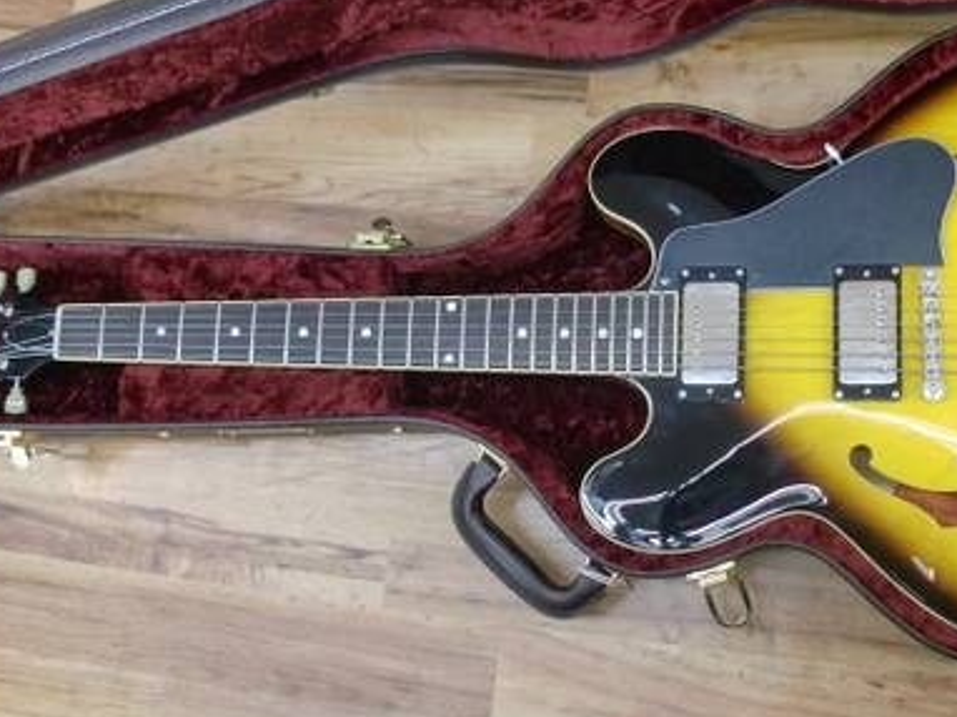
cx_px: 556
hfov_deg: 34.9
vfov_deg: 26.5
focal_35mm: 55
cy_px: 306
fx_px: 1520
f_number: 3.1
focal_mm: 6.3
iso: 250
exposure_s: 1/60
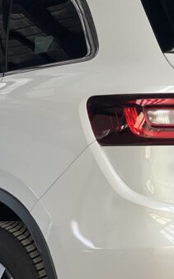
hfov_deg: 6.8
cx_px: 205
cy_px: 145
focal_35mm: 193
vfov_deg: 10.9
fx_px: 1466
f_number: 2.8
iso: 64
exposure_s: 1/121
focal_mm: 9
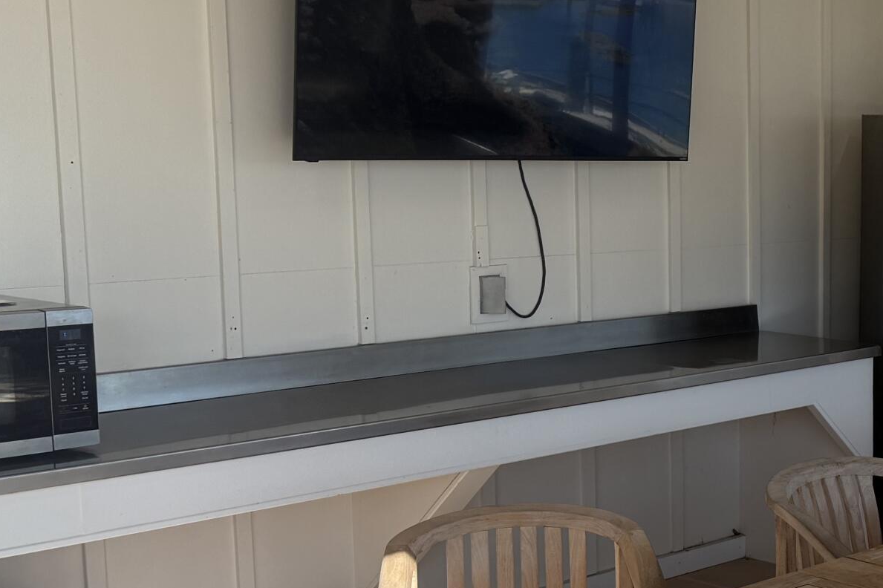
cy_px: 347
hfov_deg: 28.3
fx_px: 1545
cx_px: 1027
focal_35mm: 63
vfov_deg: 21.5
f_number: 1.78
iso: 80
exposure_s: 1/1770
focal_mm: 6.76
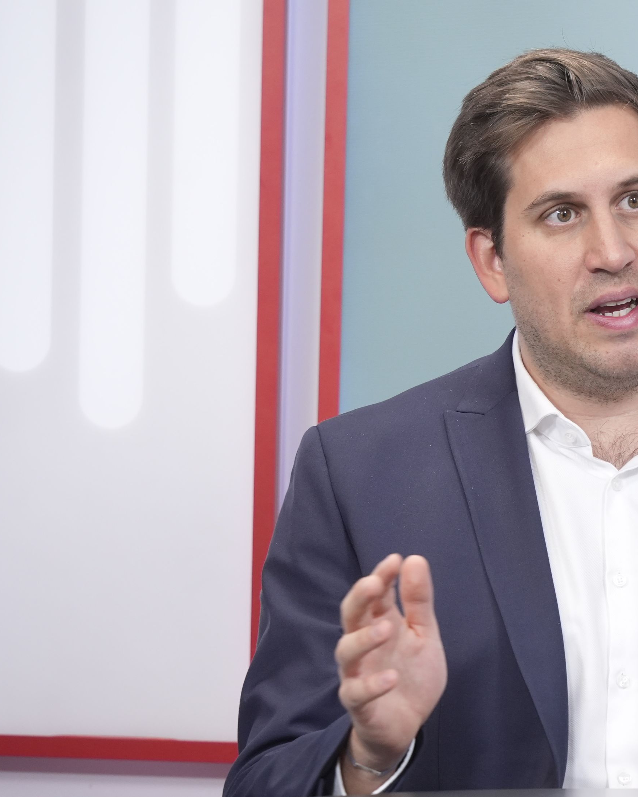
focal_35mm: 200
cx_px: 711
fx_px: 4720
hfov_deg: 7.7
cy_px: 473
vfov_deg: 9.7
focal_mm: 117
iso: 1600
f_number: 5.6
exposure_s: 1/200
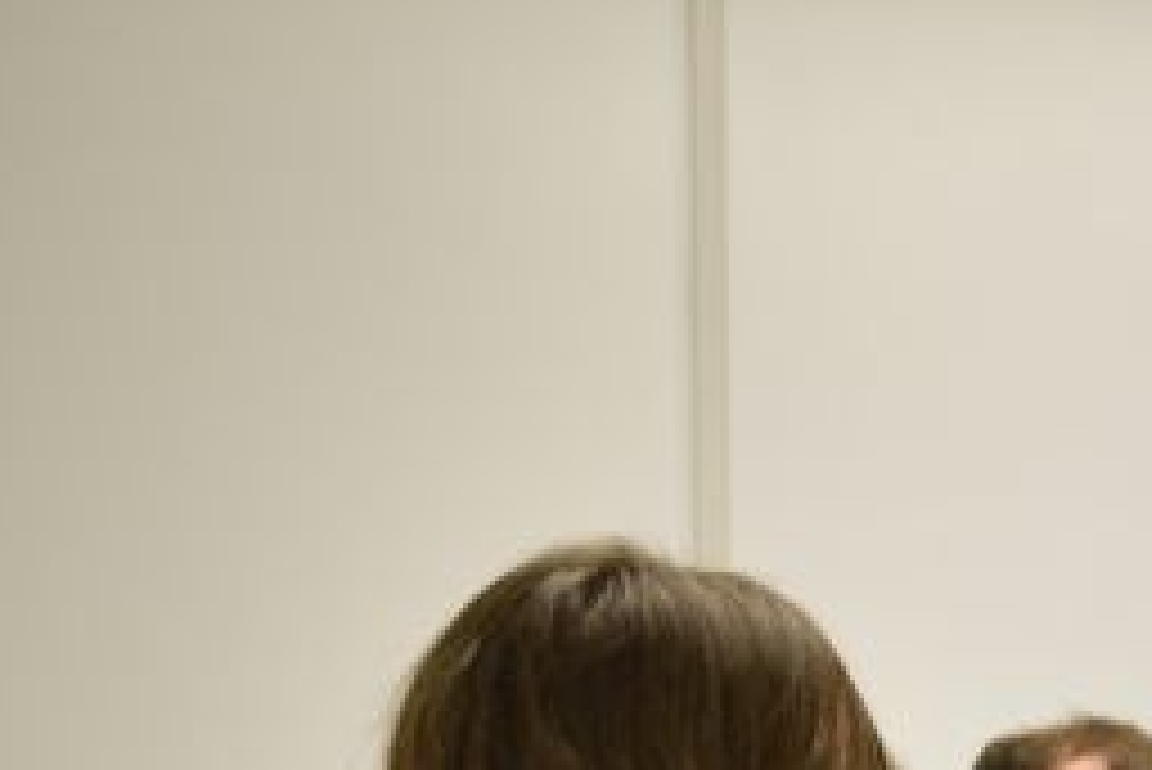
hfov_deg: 13.9
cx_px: 2174
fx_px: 4098
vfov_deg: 10.2
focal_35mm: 128
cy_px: 1351
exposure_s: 1/60
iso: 640
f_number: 4
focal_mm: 32
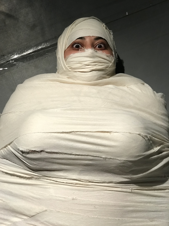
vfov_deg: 33.8
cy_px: 113
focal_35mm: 57
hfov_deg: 25.7
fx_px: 371
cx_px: 84
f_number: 2.8
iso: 80
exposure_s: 1/50
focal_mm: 6.6
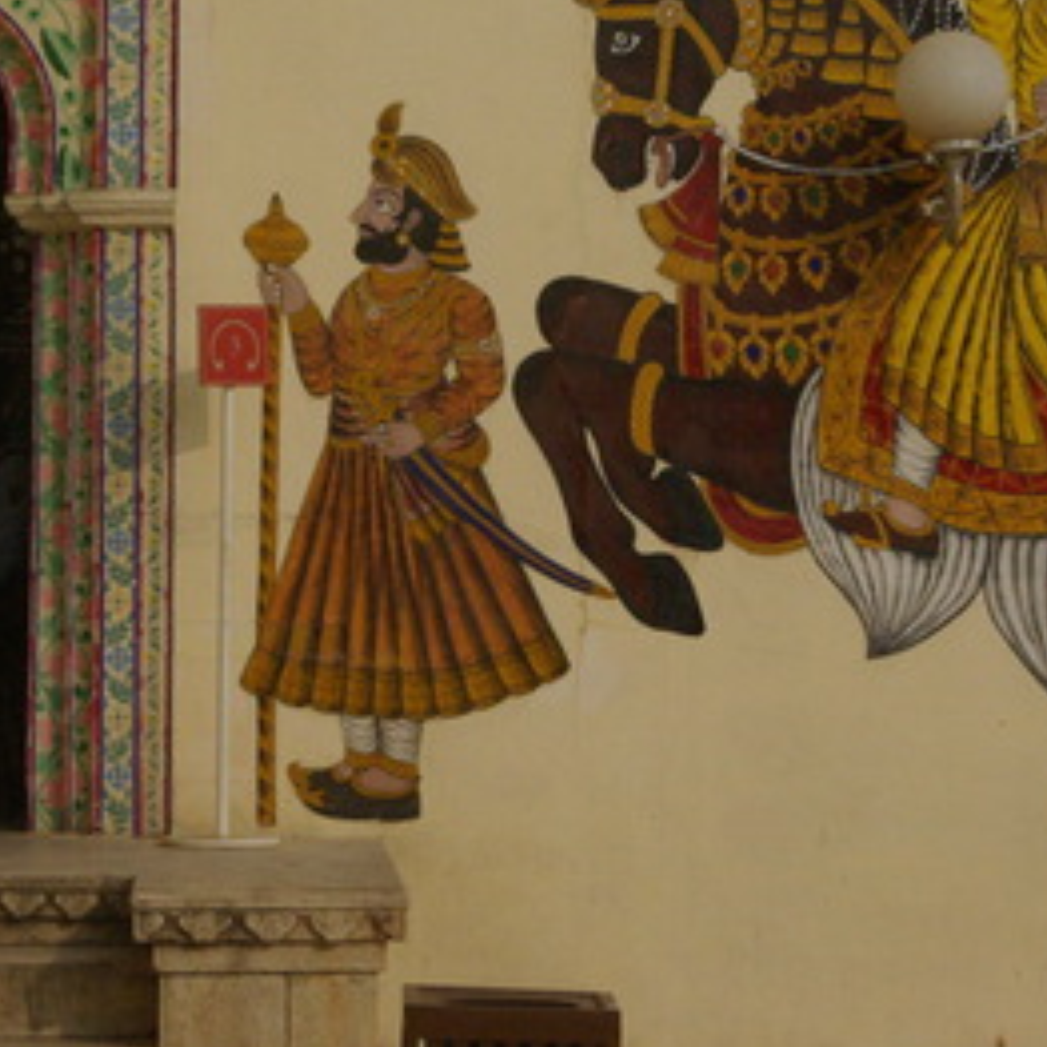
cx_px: 404
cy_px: 290
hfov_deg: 12.5
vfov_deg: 12.4
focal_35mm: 140
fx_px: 4792
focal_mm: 45
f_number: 11
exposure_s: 1/1000
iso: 800
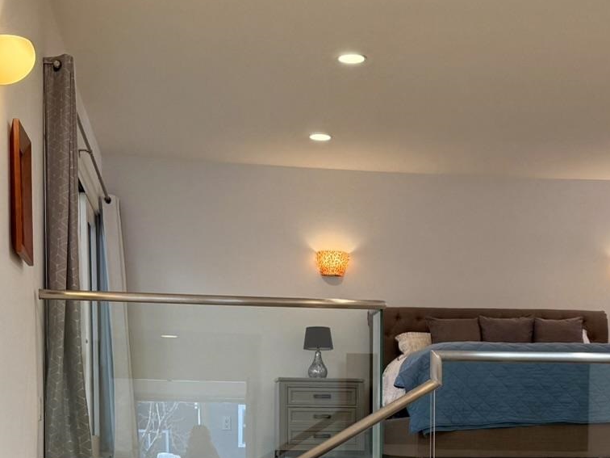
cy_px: 494
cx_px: 399
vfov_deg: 21.5
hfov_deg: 29.6
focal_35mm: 65
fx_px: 1145
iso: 160
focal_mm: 6.76
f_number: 1.78
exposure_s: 1/224
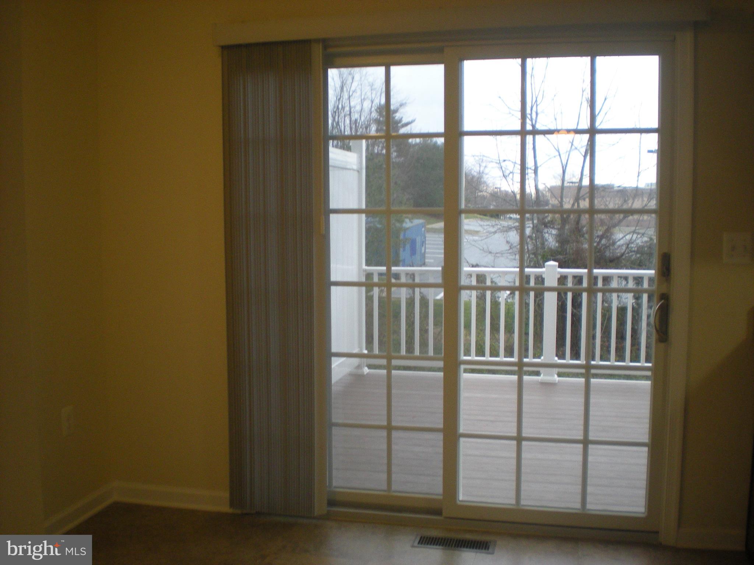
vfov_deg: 37.7
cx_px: 377
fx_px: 828
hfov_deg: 49.0
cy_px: 282
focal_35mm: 38
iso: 163
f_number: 3.1
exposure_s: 1/65.1
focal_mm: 6.3
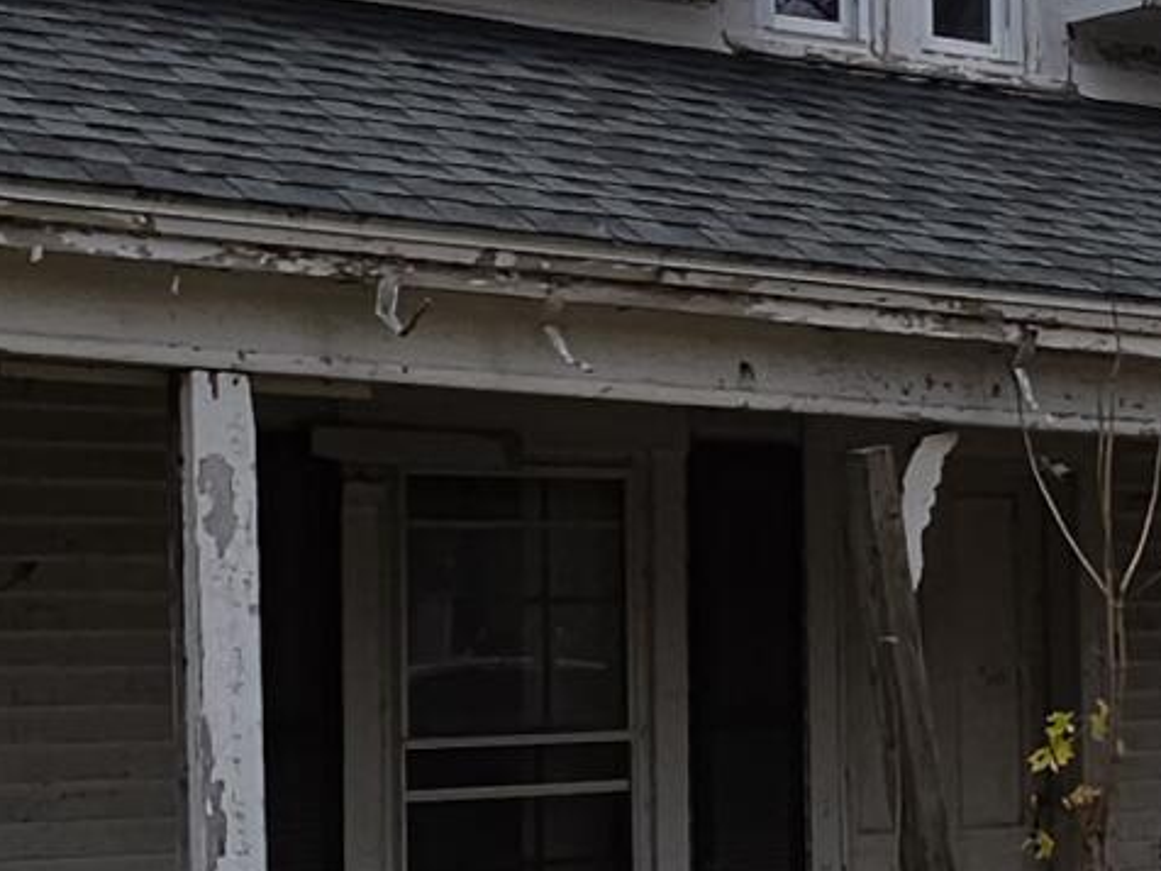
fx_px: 2750
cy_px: 464
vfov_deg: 18.0
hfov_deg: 23.8
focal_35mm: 82
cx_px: 681
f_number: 1.9
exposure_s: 1/483
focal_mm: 2.2
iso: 20
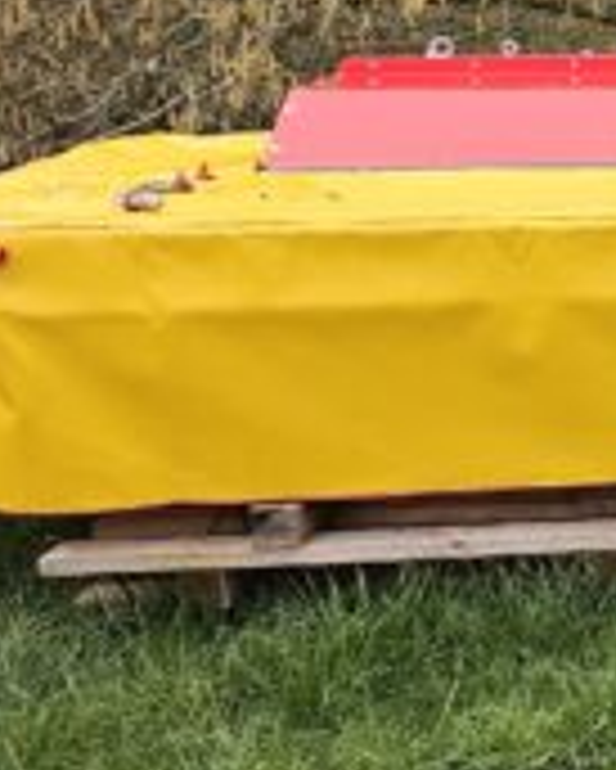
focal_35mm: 84
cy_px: 275
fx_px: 1913
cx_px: 1178
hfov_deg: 15.3
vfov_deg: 22.7
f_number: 1.7
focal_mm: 6.3
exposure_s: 1/144
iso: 10
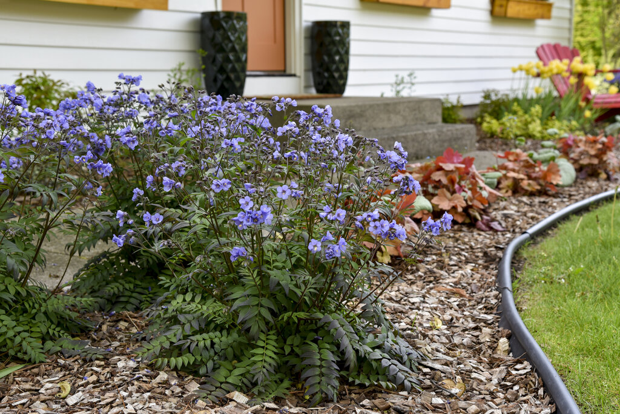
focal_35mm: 50
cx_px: 310
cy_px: 207
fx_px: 862
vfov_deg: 27.0
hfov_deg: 39.6
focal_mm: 50
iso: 400
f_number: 7.1
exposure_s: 1/200
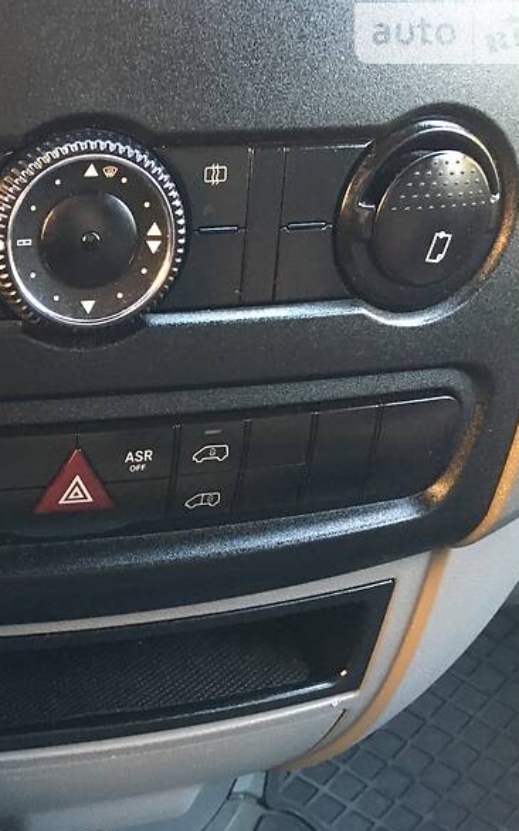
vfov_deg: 47.2
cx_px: 13
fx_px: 951
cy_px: 411
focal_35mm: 42
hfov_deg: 28.8
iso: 250
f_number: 2.2
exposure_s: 1/17
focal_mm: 4.2
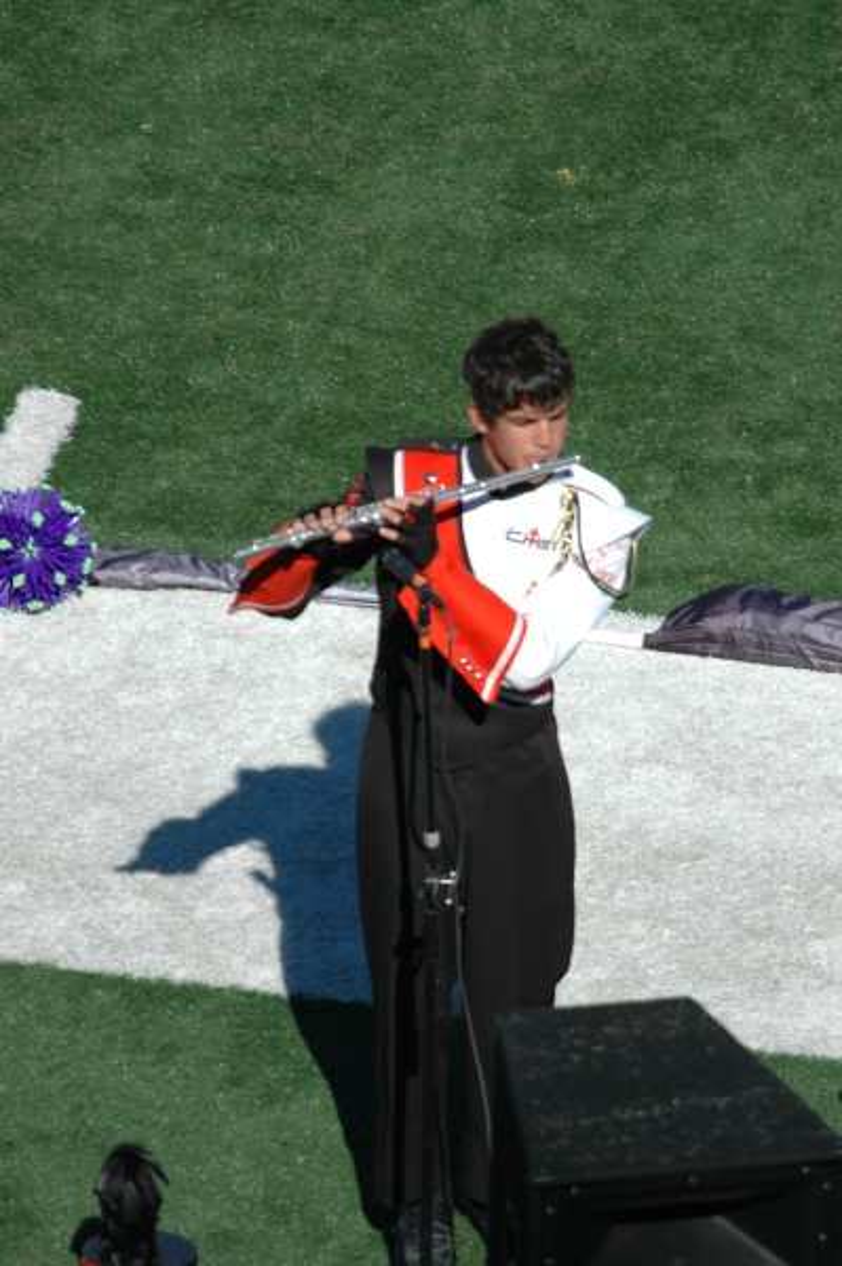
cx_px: 421
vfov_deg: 3.4
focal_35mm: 600
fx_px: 21085
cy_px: 633
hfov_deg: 2.3
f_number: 5.6
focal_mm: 400
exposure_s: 1/1250
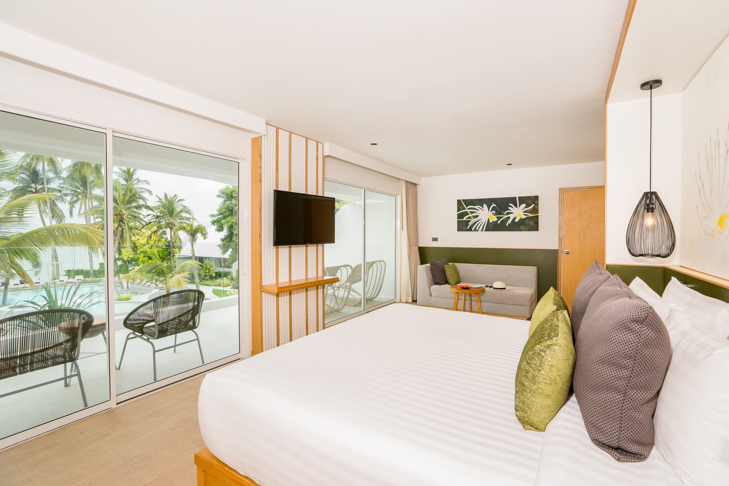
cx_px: 364
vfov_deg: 73.8
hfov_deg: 96.7
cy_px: 243
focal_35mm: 16
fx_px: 324
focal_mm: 16
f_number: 11
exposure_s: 1/80
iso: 400
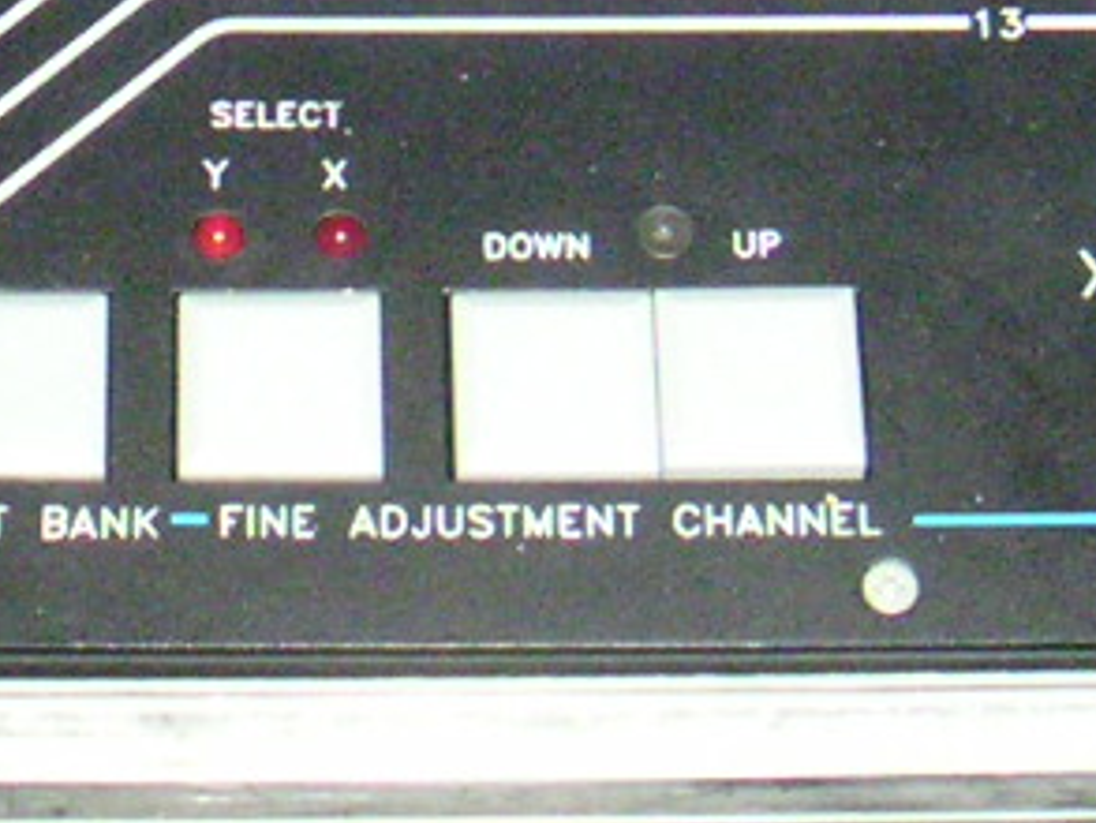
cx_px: 79
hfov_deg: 11.8
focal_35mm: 166
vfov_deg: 8.7
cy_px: -460
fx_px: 5258
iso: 400
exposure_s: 1/45
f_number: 6.7
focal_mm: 6
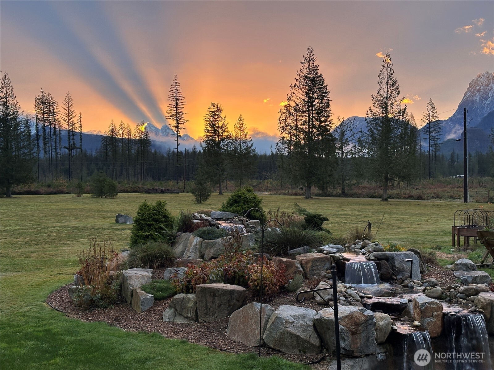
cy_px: 185
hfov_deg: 39.7
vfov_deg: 30.3
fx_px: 685
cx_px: 247
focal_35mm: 48
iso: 80
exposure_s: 1/104
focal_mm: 6.86
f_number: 1.78
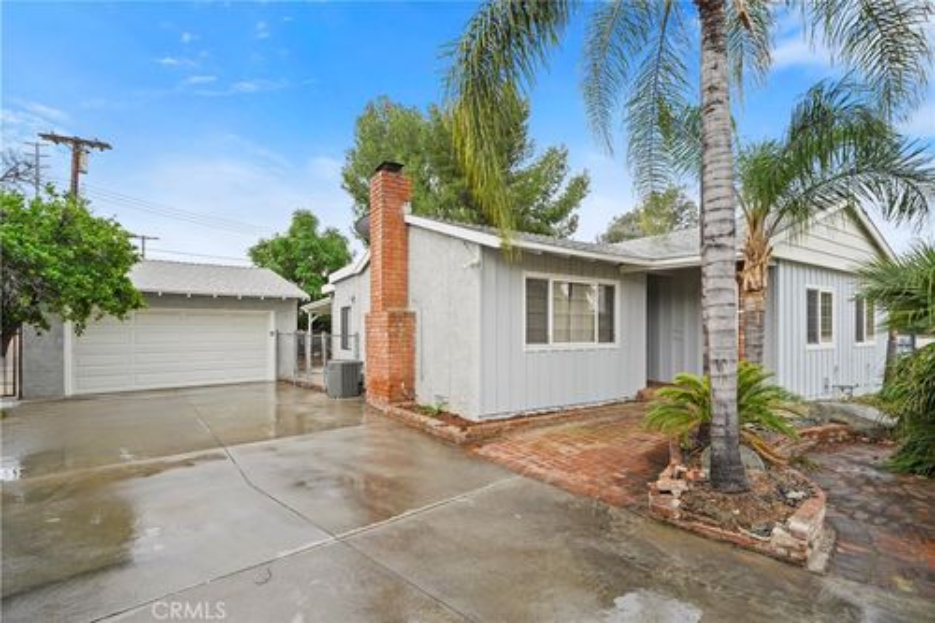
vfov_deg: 73.7
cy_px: 312
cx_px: 468
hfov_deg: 96.8
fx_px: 415
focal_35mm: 16
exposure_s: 1/30
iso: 800
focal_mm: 16
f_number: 6.3
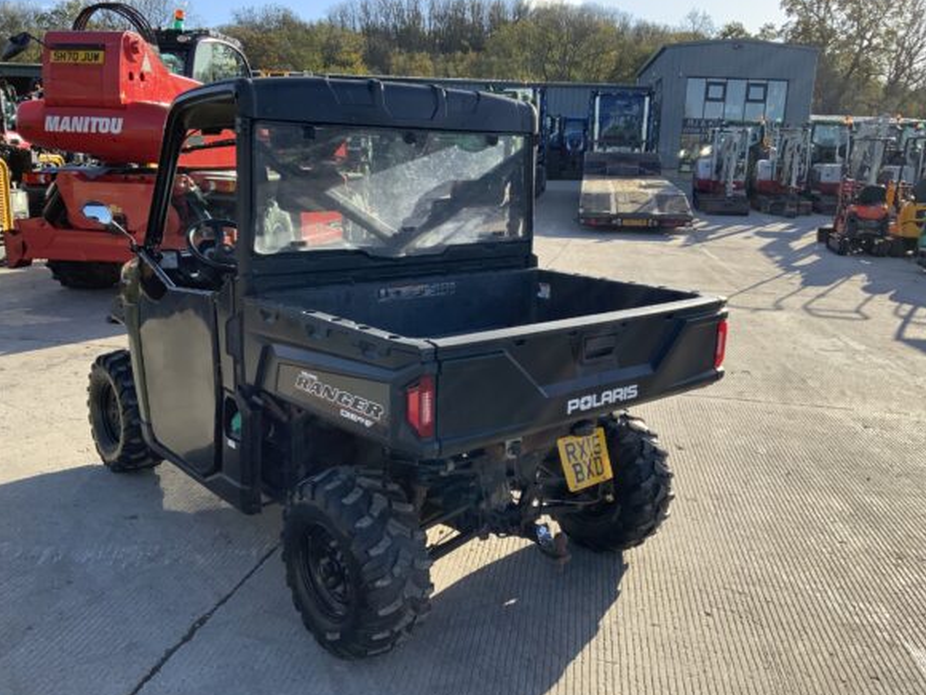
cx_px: 469
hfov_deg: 56.8
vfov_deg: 44.2
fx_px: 856
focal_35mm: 32
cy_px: 359
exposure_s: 1/829
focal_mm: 3
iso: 16
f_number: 1.8
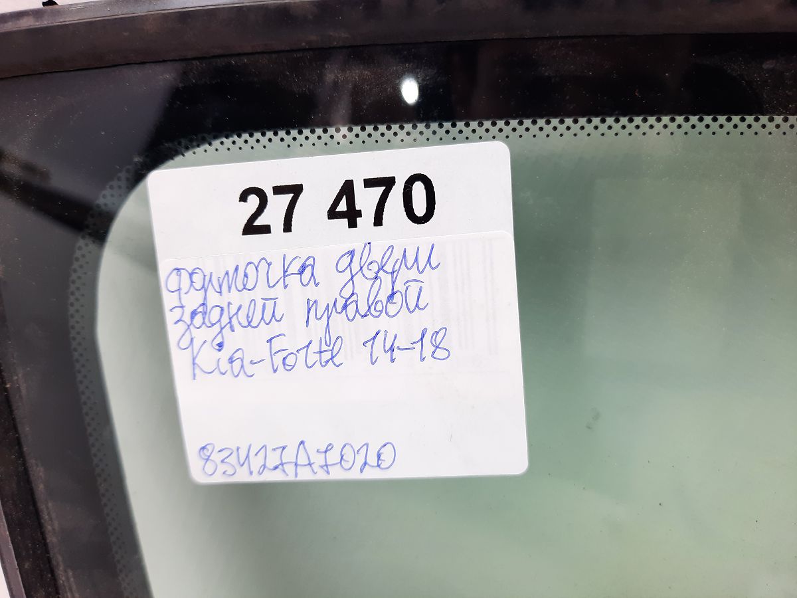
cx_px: 398
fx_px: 576
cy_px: 299
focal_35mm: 25
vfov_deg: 54.9
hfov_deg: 69.4
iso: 80
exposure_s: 1/50
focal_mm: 4.6
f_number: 2
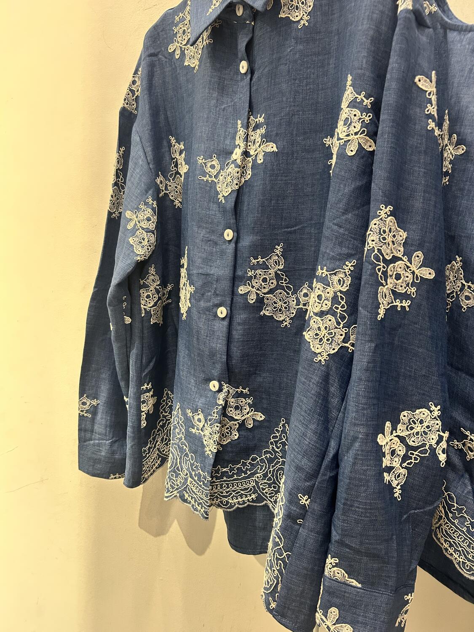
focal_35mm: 26
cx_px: 237
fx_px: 475
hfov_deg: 53.1
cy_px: 316
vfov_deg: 67.3
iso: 250
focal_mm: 5.7
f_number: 1.5
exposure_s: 1/50
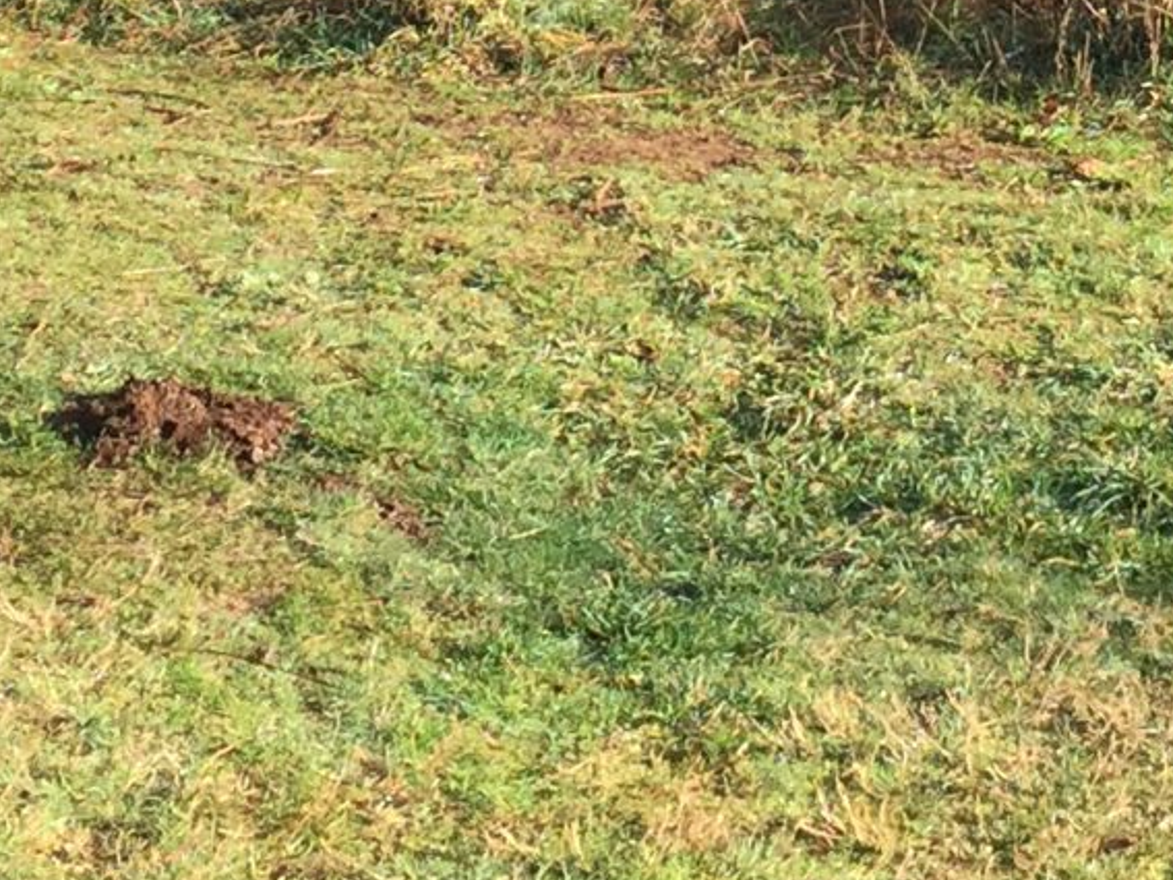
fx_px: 4438
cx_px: 708
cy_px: -555
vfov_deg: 10.8
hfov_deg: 15.0
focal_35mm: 131
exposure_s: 1/430
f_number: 2.2
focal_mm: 4.15
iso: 32
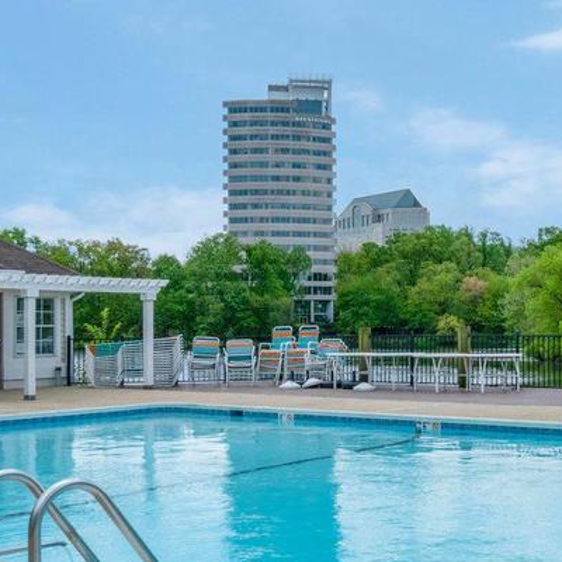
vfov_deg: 32.8
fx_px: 955
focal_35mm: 52
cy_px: 303
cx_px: 466
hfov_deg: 31.7
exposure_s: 1/2000
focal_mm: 17
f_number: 8
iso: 1000
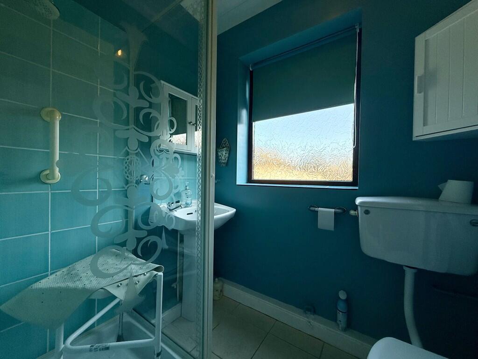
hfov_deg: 102.1
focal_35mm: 14
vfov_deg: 85.7
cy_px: 180
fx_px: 193
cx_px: 239
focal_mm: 2.22
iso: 64
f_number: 2.2
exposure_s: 1/217
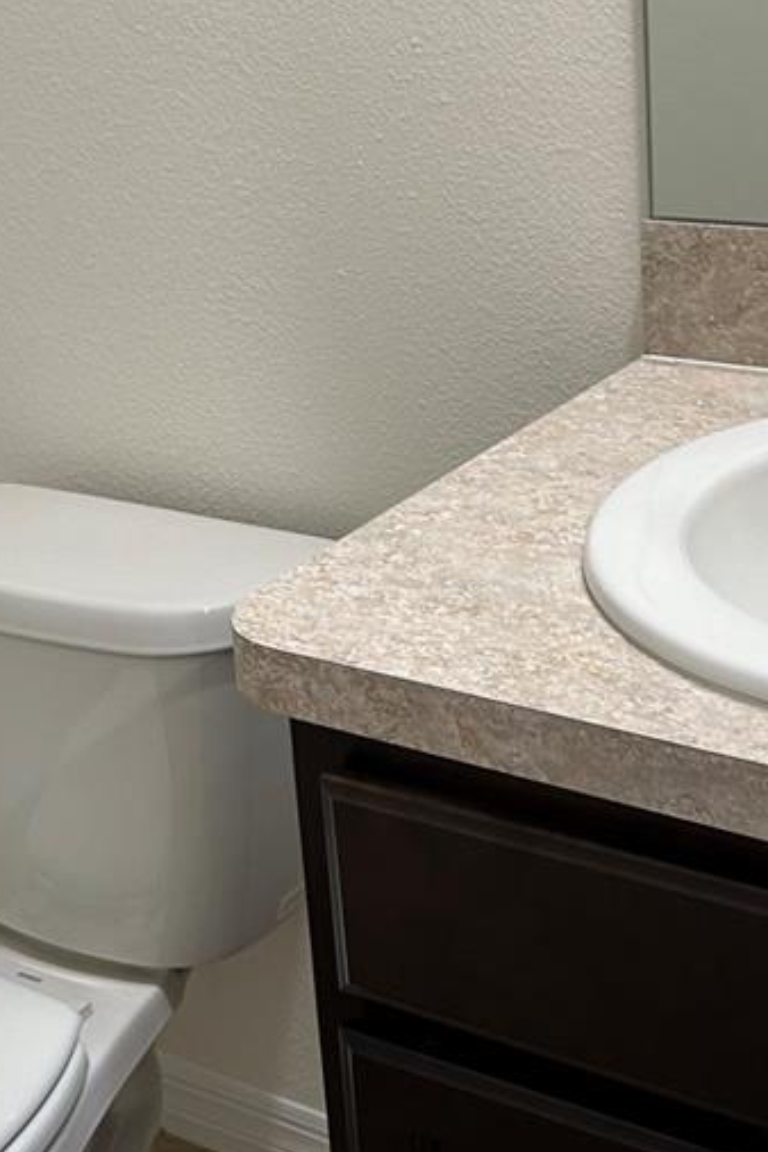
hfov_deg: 21.2
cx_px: 409
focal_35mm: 64
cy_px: 418
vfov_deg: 31.3
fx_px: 2048
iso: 80
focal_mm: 5.7
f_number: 1.5
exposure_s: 1/60
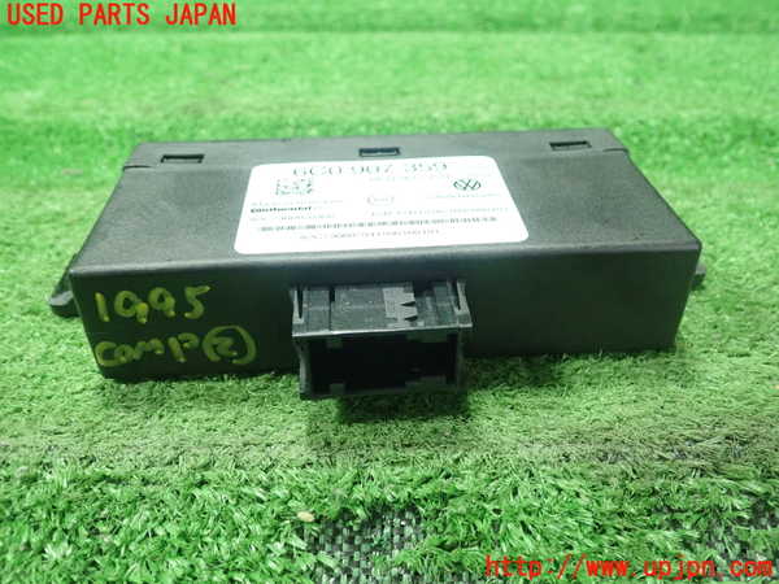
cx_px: 390
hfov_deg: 60.0
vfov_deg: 46.8
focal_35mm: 30
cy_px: 292
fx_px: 675
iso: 640
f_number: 2.3
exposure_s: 1/125
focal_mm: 5.5
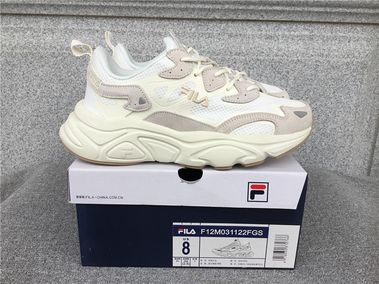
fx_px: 339
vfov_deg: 45.4
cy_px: 142
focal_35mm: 31
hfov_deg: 58.4
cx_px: 190
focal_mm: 3.3
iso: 25
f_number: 2.4
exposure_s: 1/272
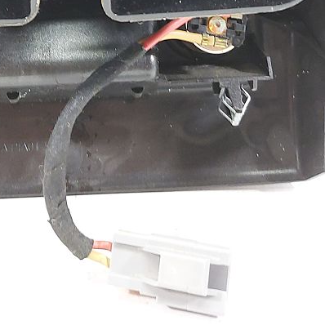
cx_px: 71
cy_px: -94
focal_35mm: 74
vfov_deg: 21.2
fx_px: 786
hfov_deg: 23.1
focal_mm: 5.23
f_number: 1.8
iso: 200
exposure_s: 1/33
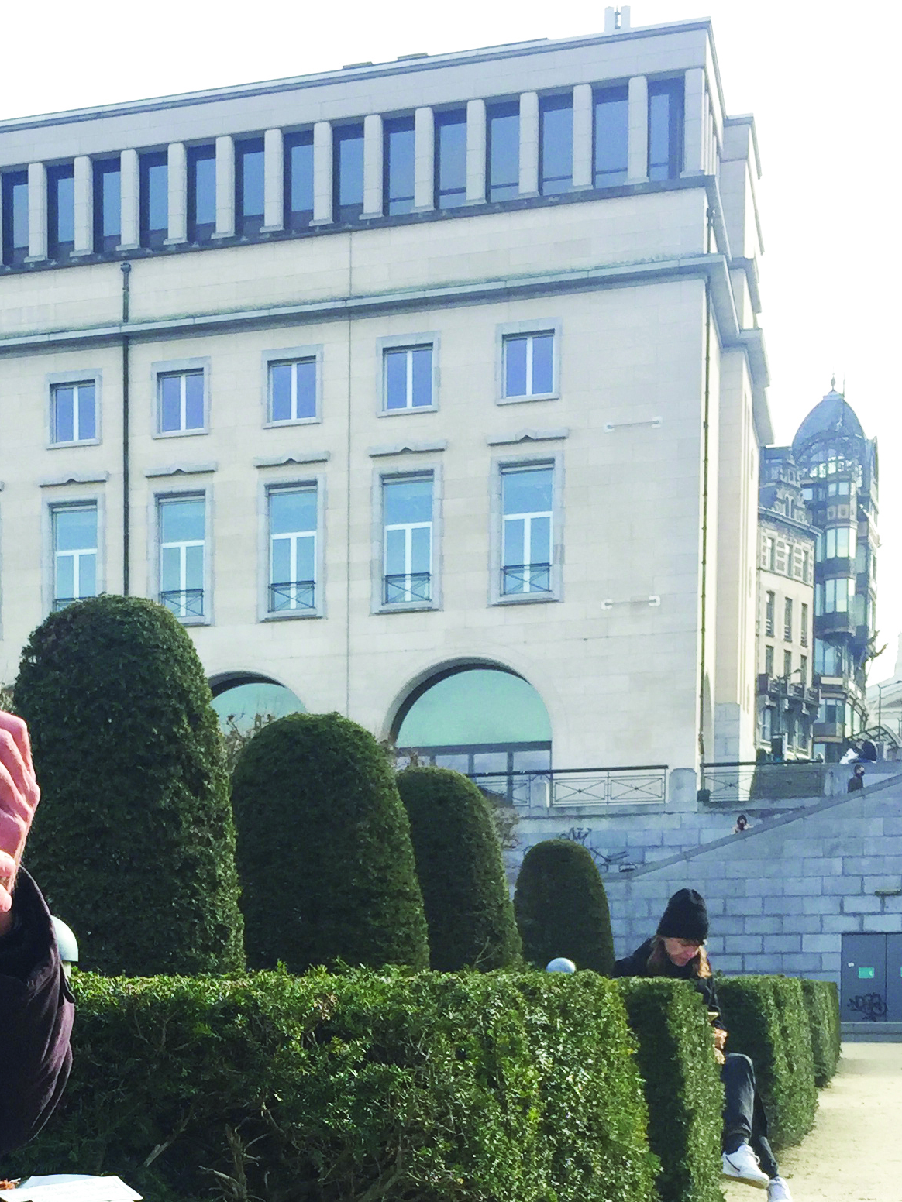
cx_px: 109
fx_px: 2119
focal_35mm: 61
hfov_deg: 23.5
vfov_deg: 30.1
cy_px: 1109
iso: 32
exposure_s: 1/706
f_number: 2.2
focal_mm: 4.15
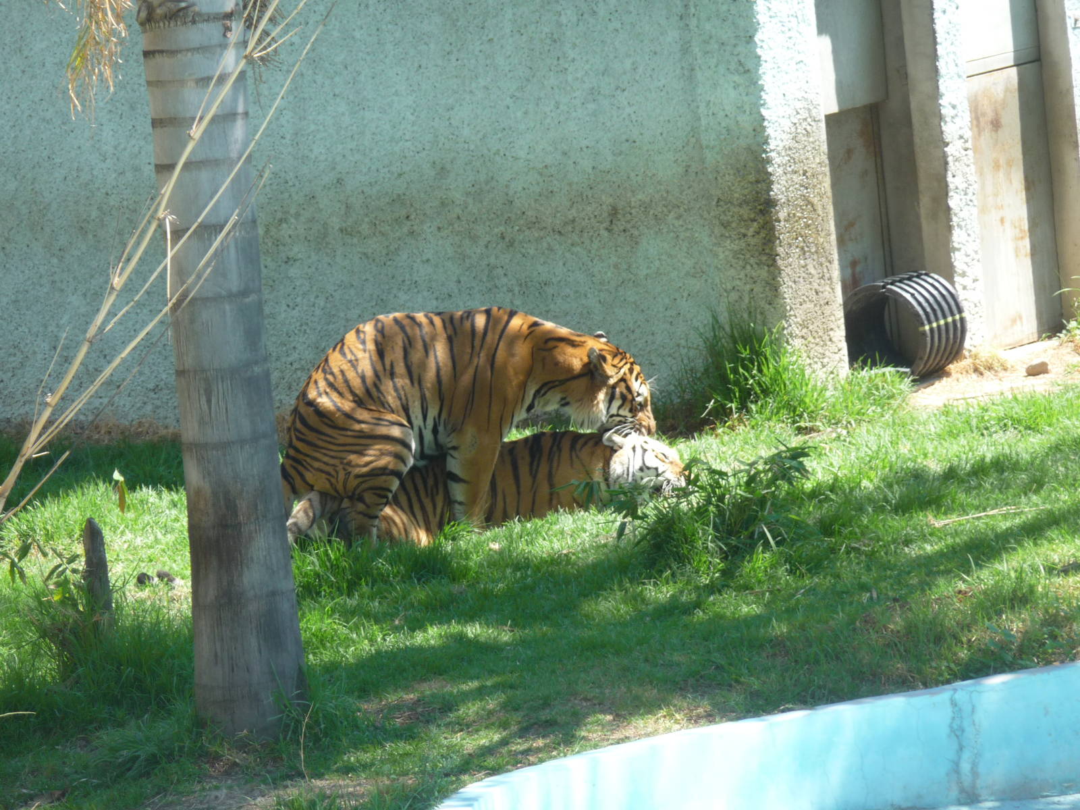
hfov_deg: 7.1
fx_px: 8736
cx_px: 540
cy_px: 405
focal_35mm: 280
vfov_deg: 5.3
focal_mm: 47
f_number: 4.9
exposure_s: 1/125
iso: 100
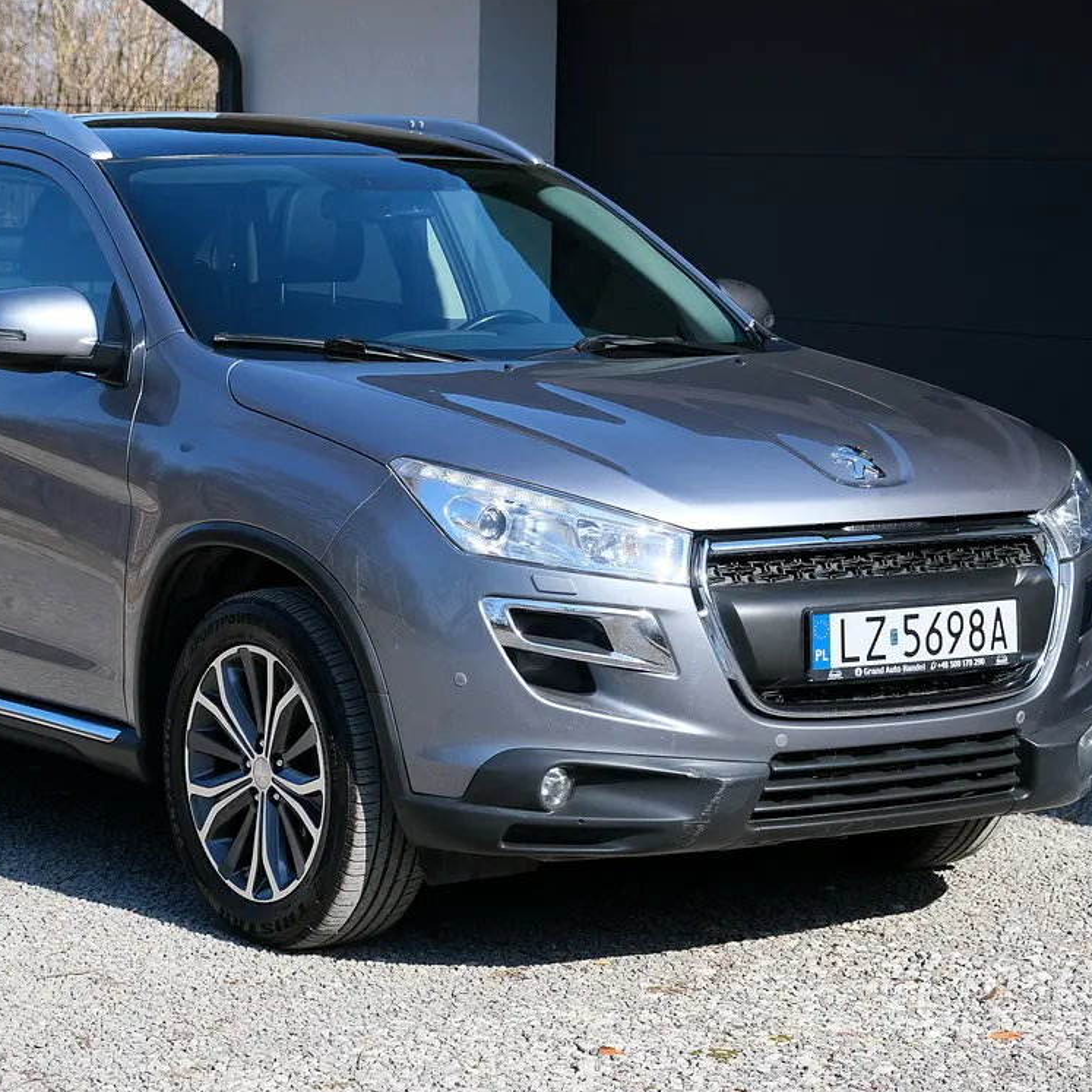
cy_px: 546
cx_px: 366
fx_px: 3819
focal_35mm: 107
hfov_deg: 16.2
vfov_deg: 16.3
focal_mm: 55
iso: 320
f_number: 5.6
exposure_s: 1/500
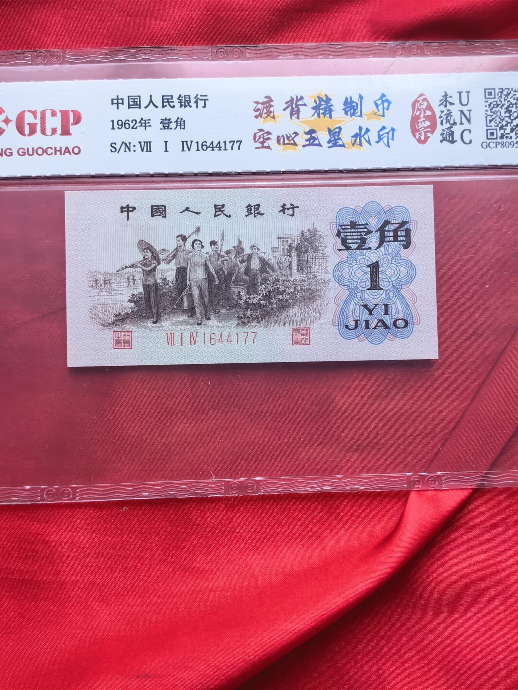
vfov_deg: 39.7
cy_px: 345
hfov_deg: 30.3
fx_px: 958
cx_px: 259
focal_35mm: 48
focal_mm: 6.98
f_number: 2
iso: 50
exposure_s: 1/270
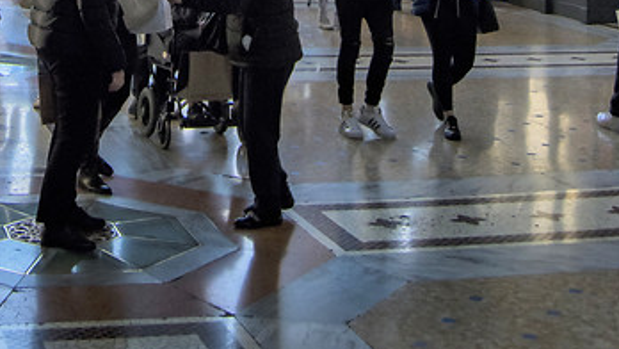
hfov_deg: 26.8
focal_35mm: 78
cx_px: 157
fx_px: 1281
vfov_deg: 12.6
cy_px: -452
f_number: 5.6
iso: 400
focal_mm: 18
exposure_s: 1/200
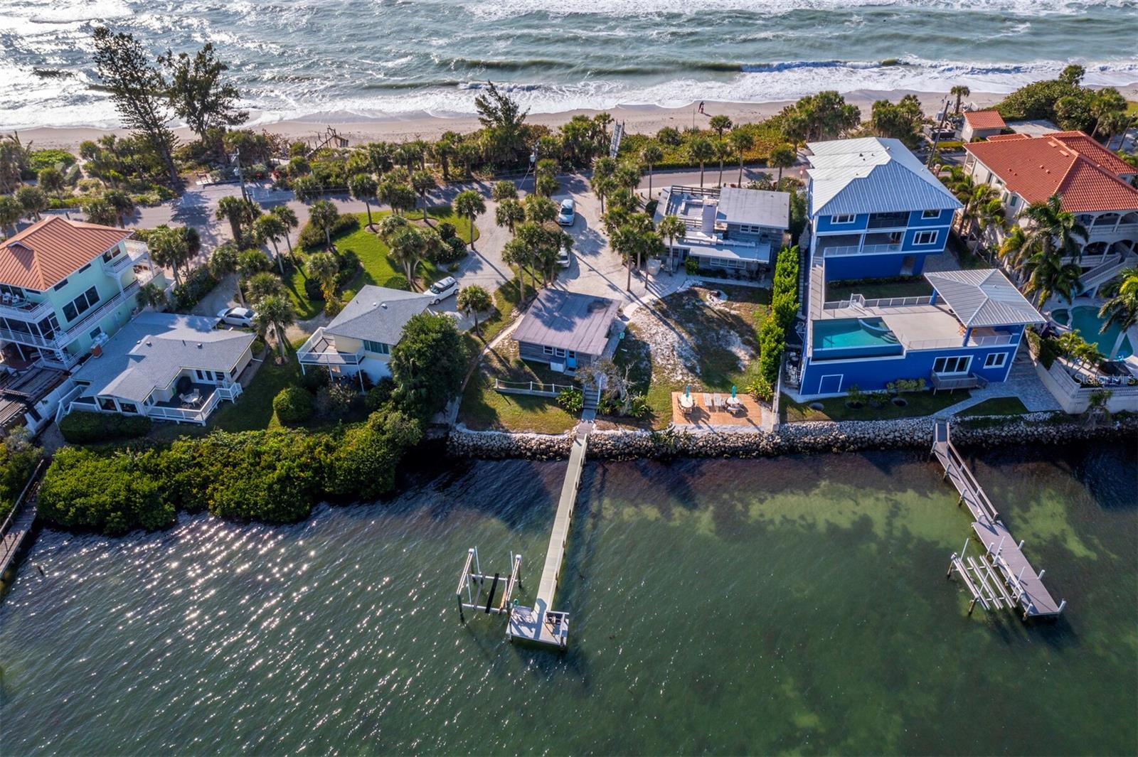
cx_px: 569
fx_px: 885
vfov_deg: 46.4
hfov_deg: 65.5
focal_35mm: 28
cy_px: 378
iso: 100
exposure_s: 1/500
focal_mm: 10.26
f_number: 6.3
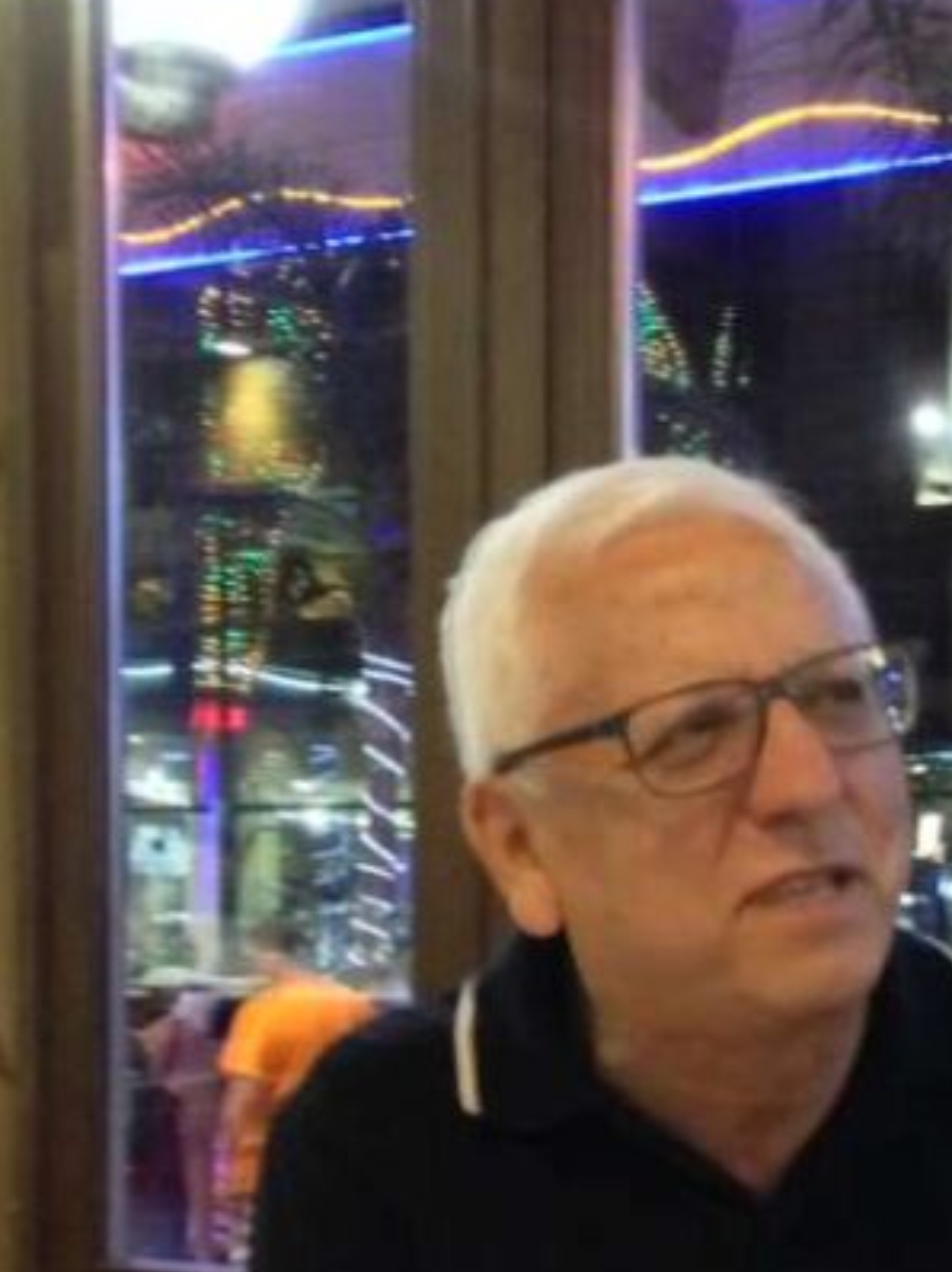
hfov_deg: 17.2
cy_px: 1090
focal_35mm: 85
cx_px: 808
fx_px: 3120
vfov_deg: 22.6
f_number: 2.4
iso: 800
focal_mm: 4.12
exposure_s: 1/15
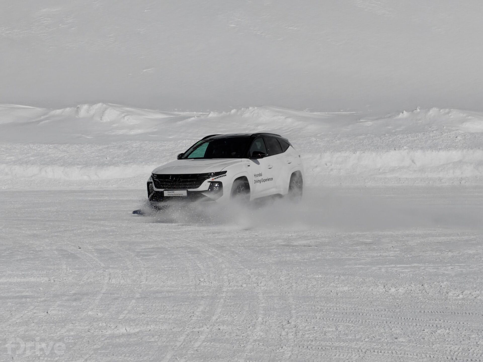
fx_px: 753
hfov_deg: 35.5
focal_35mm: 54
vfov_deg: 27.0
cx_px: 242
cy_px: 181
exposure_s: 1/8774
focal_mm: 5.52
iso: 124
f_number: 1.9
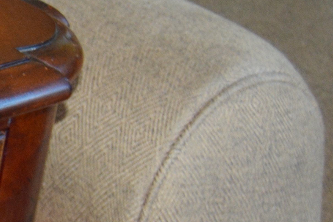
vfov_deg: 7.1
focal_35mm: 193
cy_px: 234
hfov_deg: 9.6
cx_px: -433
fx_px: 1785
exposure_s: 1/60
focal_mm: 26
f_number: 4
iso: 400
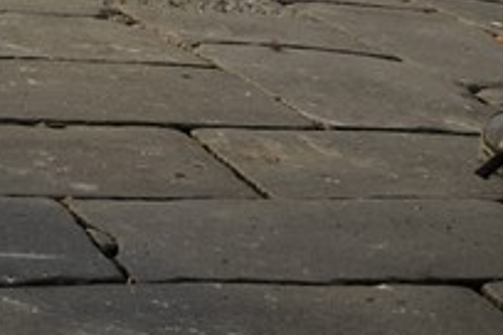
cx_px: -979
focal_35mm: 188
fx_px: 2627
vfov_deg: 6.5
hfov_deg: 9.0
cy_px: -741
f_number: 11
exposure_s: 1/320
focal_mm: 24
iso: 400
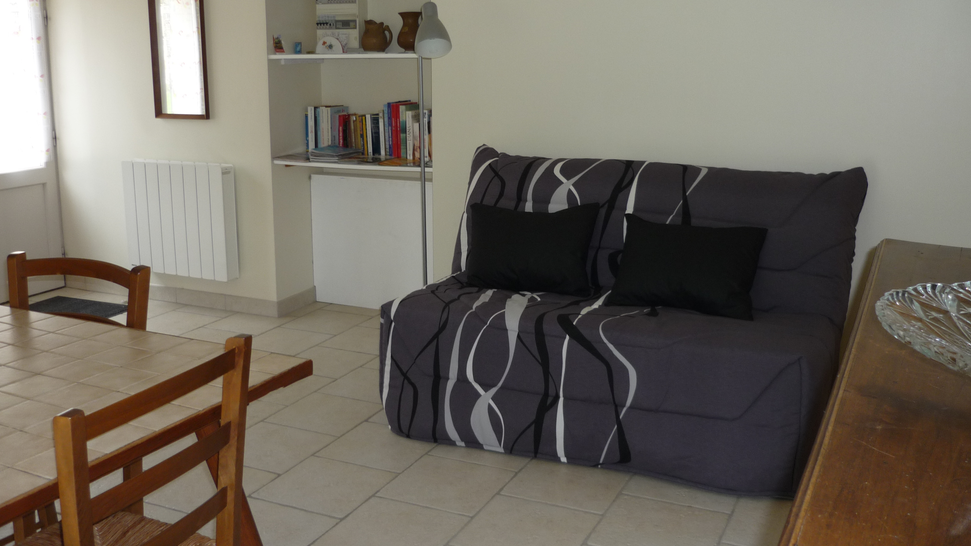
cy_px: 216
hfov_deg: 55.3
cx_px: 485
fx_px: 927
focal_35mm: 36
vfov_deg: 32.7
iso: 100
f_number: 2.8
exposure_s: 1/30
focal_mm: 5.5
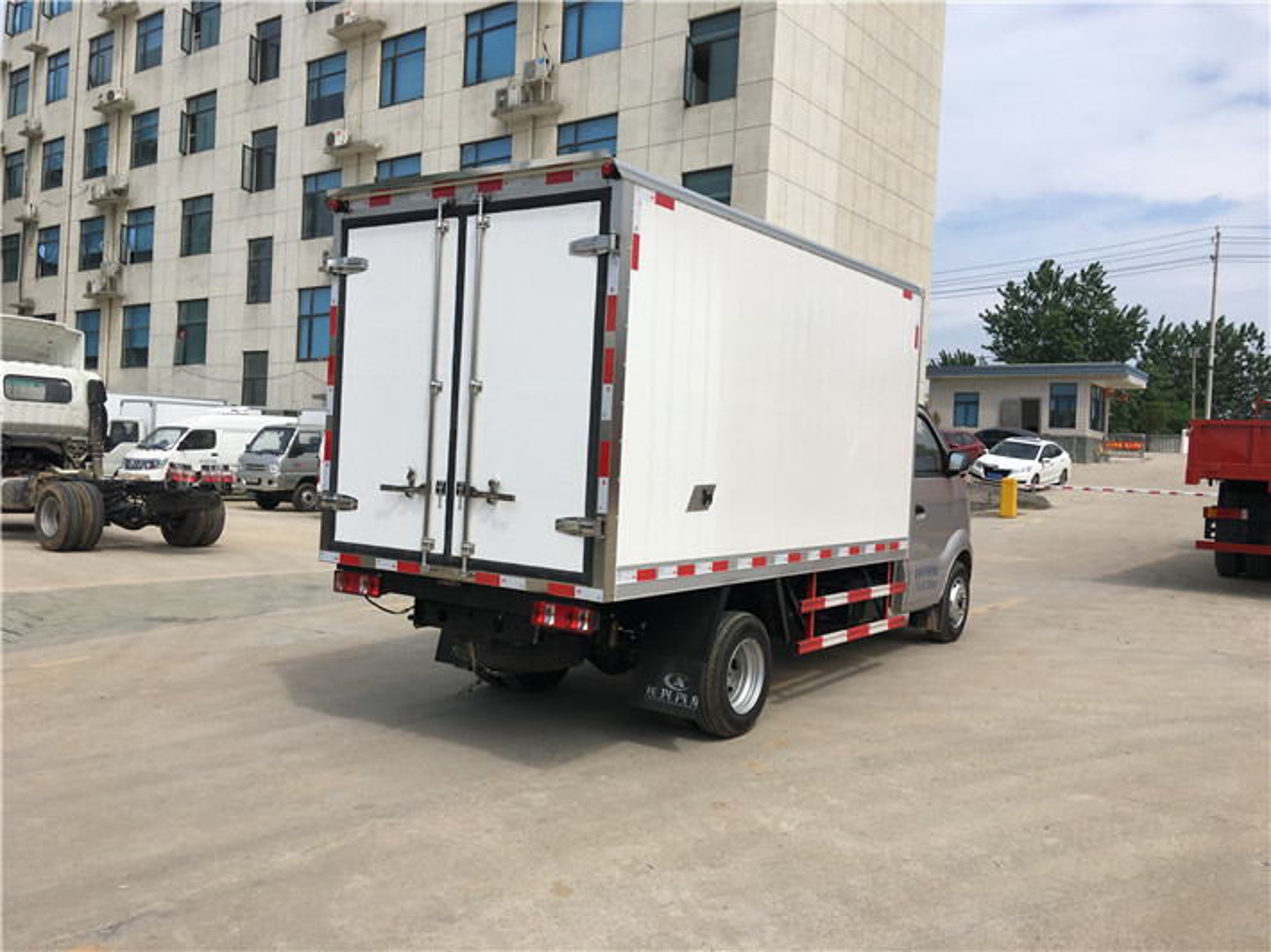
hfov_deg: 61.7
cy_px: 476
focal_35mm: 29
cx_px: 636
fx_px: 1064
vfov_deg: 48.2
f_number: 2.2
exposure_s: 1/2653
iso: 25
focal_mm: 4.15
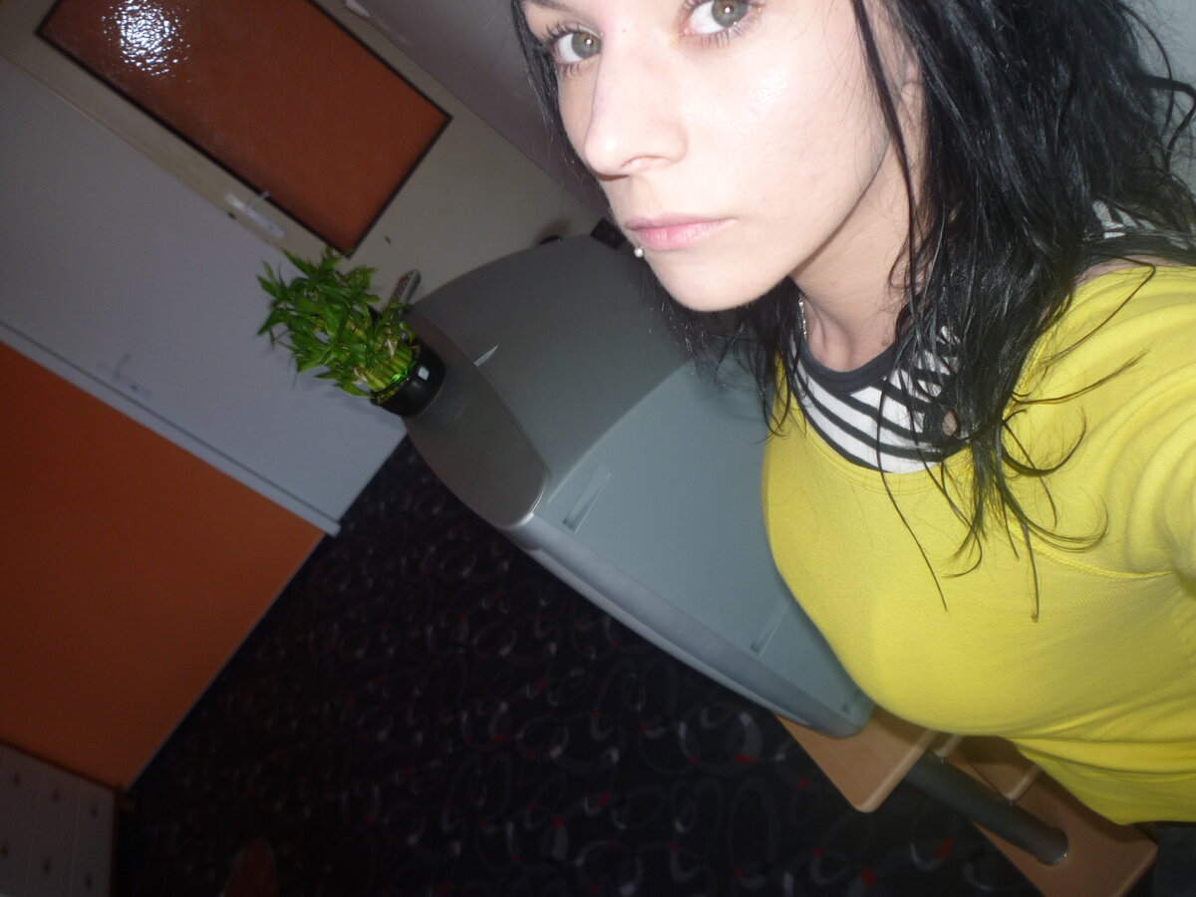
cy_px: 448
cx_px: 598
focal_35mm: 32
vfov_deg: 44.2
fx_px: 1106
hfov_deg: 56.8
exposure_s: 1/30
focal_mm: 5.2
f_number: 3.3
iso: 100
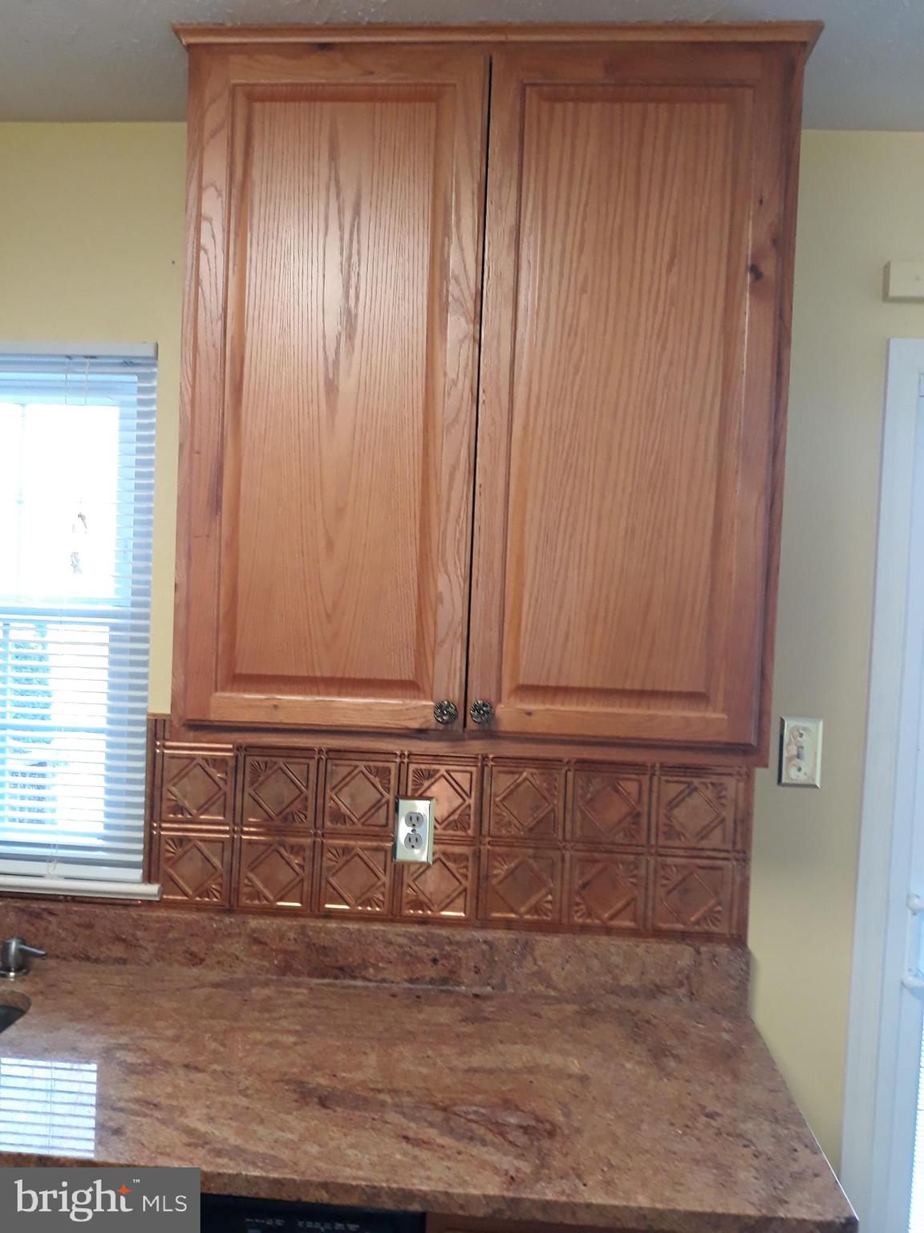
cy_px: 616
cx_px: 462
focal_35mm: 28
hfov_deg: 49.7
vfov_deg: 63.4
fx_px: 997
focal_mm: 3.7
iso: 200
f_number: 1.7
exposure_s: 1/40
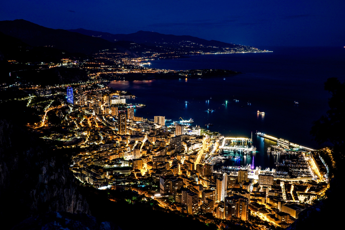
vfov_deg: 32.6
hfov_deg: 47.4
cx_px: 174
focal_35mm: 41
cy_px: 117
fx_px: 393
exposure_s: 30
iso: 200
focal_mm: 40
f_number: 11
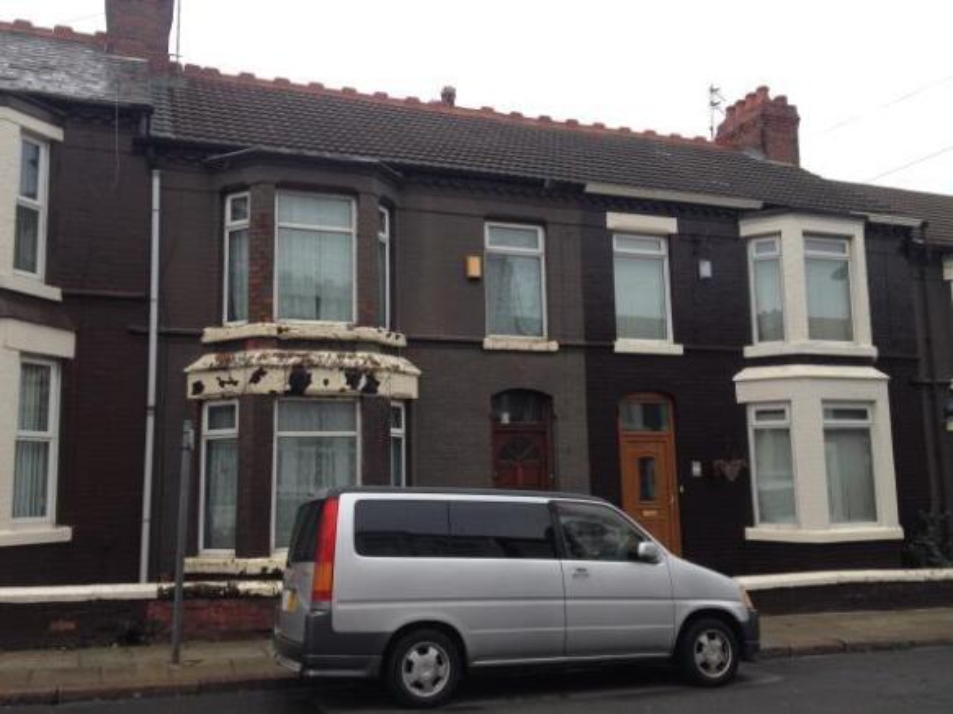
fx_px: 963
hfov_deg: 52.6
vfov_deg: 40.7
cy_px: 357
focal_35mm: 35
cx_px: 476
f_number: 2.4
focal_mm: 4.28
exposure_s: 1/141
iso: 50
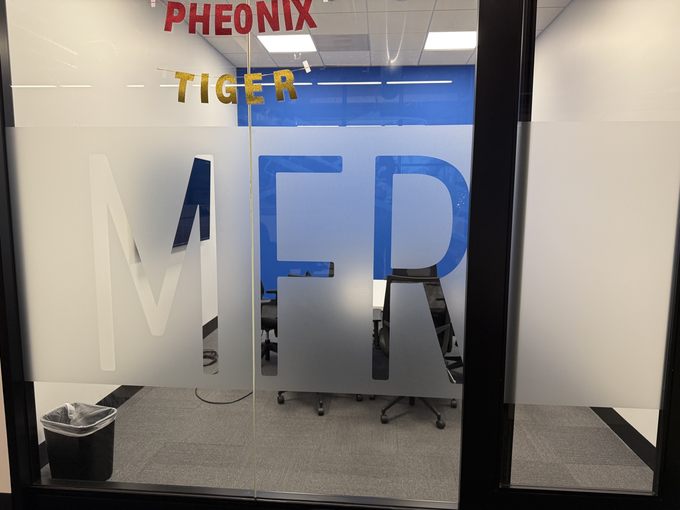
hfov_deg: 71.6
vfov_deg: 56.8
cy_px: 255
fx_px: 471
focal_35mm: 24
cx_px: 340
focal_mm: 6.76
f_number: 1.78
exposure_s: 1/120
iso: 160
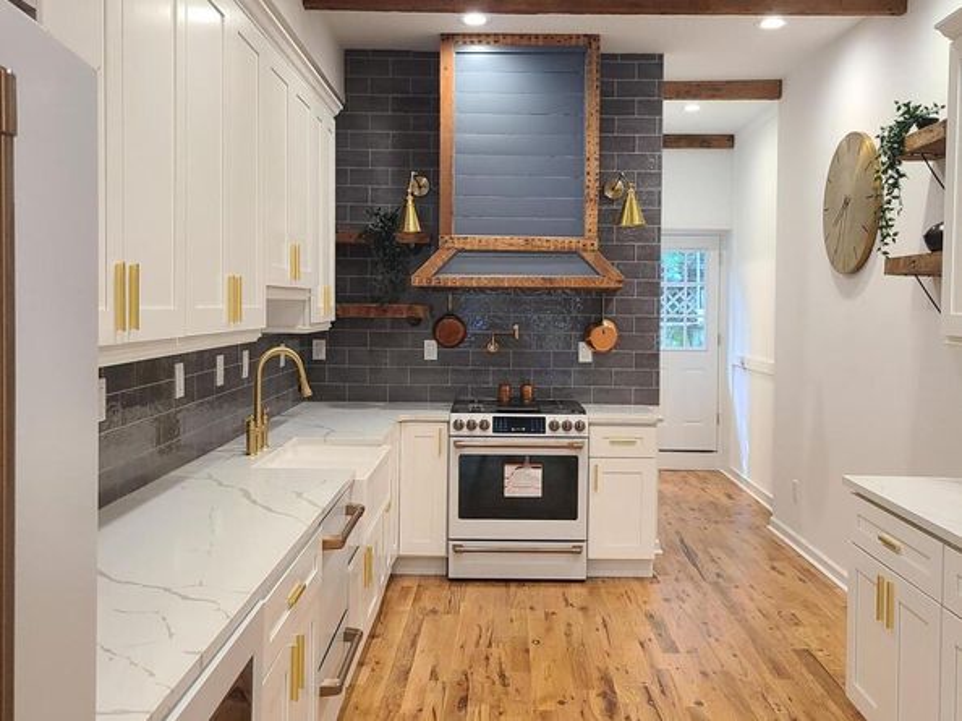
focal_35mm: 26
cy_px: 360
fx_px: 722
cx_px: 481
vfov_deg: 53.0
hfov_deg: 67.3
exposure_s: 1/60
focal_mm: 5.4
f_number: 1.8
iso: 160
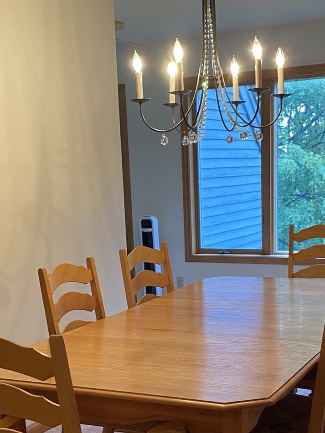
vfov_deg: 33.8
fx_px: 701
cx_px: 165
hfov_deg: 26.1
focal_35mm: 56
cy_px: 309
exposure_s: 1/60
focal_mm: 4.25
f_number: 1.8
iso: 100
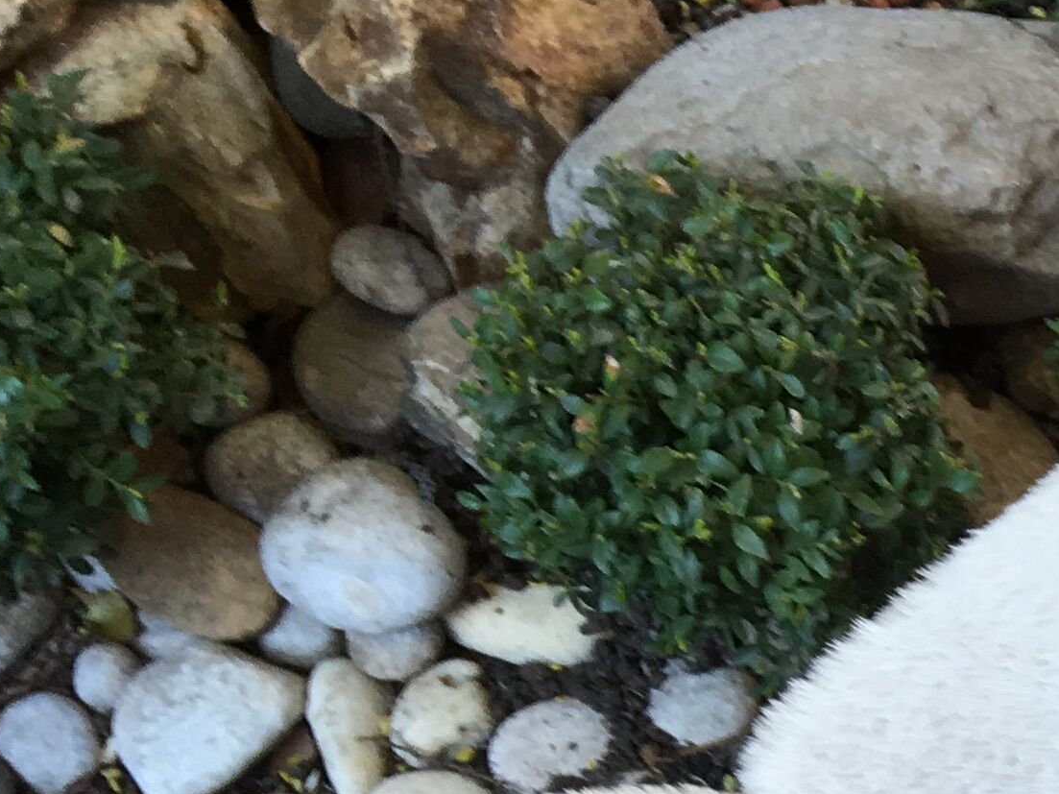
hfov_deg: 15.9
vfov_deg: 13.1
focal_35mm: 106
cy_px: 1249
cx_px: 1890
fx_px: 3242
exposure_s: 1/60
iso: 25
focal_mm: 4.15
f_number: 2.2
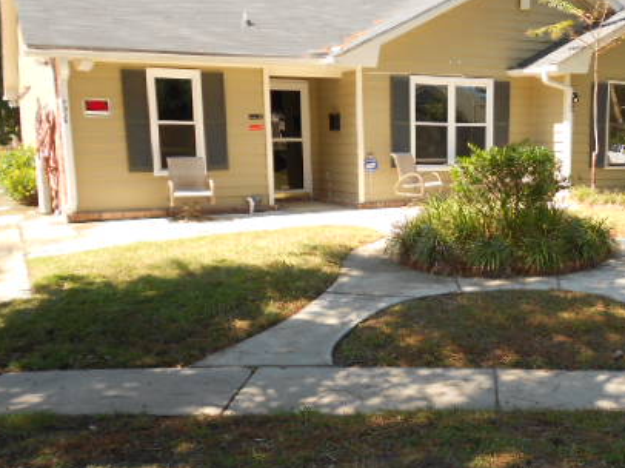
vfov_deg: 35.0
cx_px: 425
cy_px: 279
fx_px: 740
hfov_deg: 45.0
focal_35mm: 41
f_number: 3.2
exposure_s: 1/160
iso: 80
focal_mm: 4.6
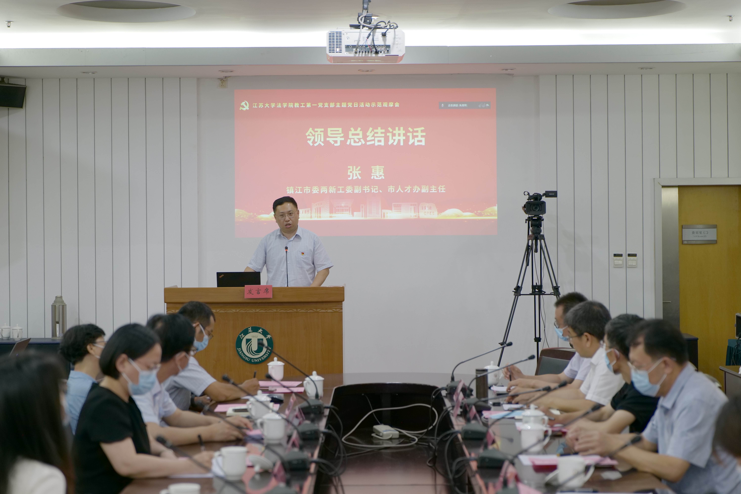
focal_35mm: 70
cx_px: 370
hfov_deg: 28.8
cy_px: 247
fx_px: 1441
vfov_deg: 19.5
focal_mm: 70
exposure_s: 1/125
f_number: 2.8
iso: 1250
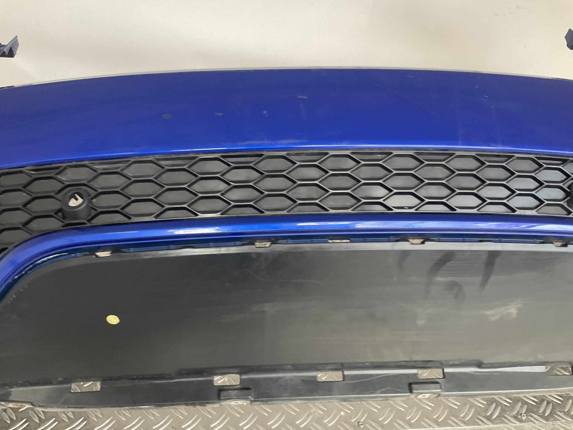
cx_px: 286
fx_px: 480
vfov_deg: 48.2
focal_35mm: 29
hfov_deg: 61.7
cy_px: 215
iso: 50
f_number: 1.8
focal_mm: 3
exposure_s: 1/60
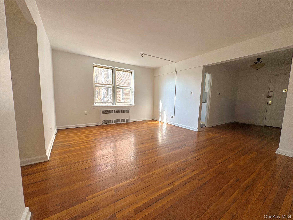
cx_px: 146
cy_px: 110
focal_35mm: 14
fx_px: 119
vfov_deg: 85.7
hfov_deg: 102.1
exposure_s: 1/176
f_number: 2.2
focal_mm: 2.22
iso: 64
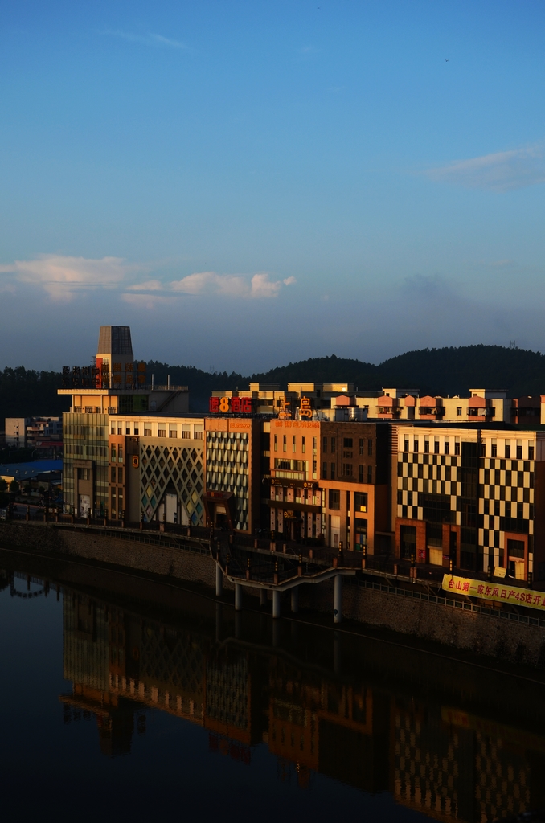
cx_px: 272
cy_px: 412
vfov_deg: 39.0
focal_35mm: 51
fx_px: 1164
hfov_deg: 26.4
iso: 250
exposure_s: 1/250
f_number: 8
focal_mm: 34
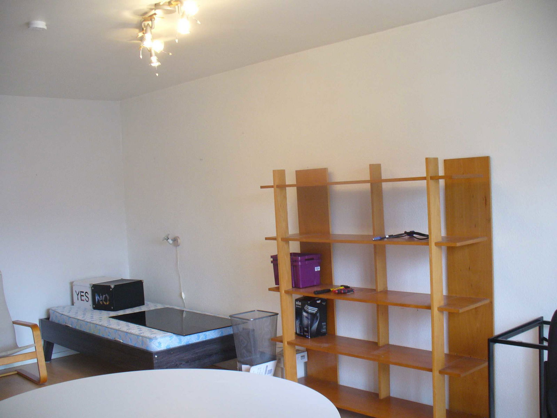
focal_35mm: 37
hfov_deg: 50.1
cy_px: 209
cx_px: 278
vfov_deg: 38.7
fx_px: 595
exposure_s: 1/25
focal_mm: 6.1
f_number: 2.8
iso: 125
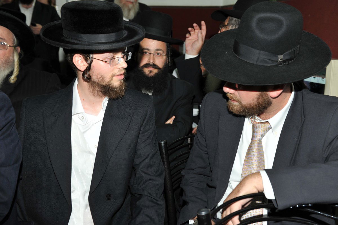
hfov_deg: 43.6
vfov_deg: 29.8
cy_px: 112
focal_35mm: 45
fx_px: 422
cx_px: 169
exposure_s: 1/160
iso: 400
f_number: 5
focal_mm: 45
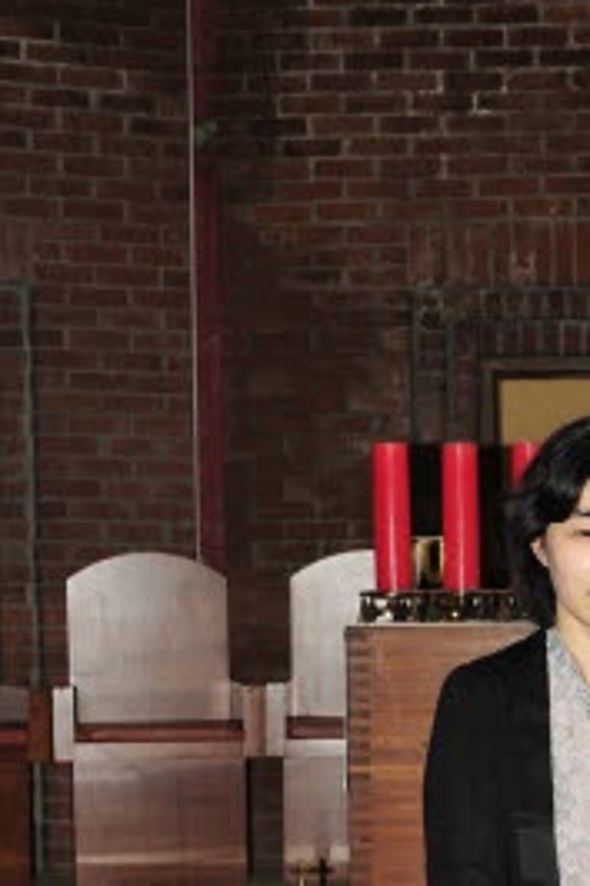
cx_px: 682
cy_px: 836
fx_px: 2929
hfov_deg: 11.3
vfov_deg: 16.9
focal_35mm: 119
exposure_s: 1/60
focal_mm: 44
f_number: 6.3
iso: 200
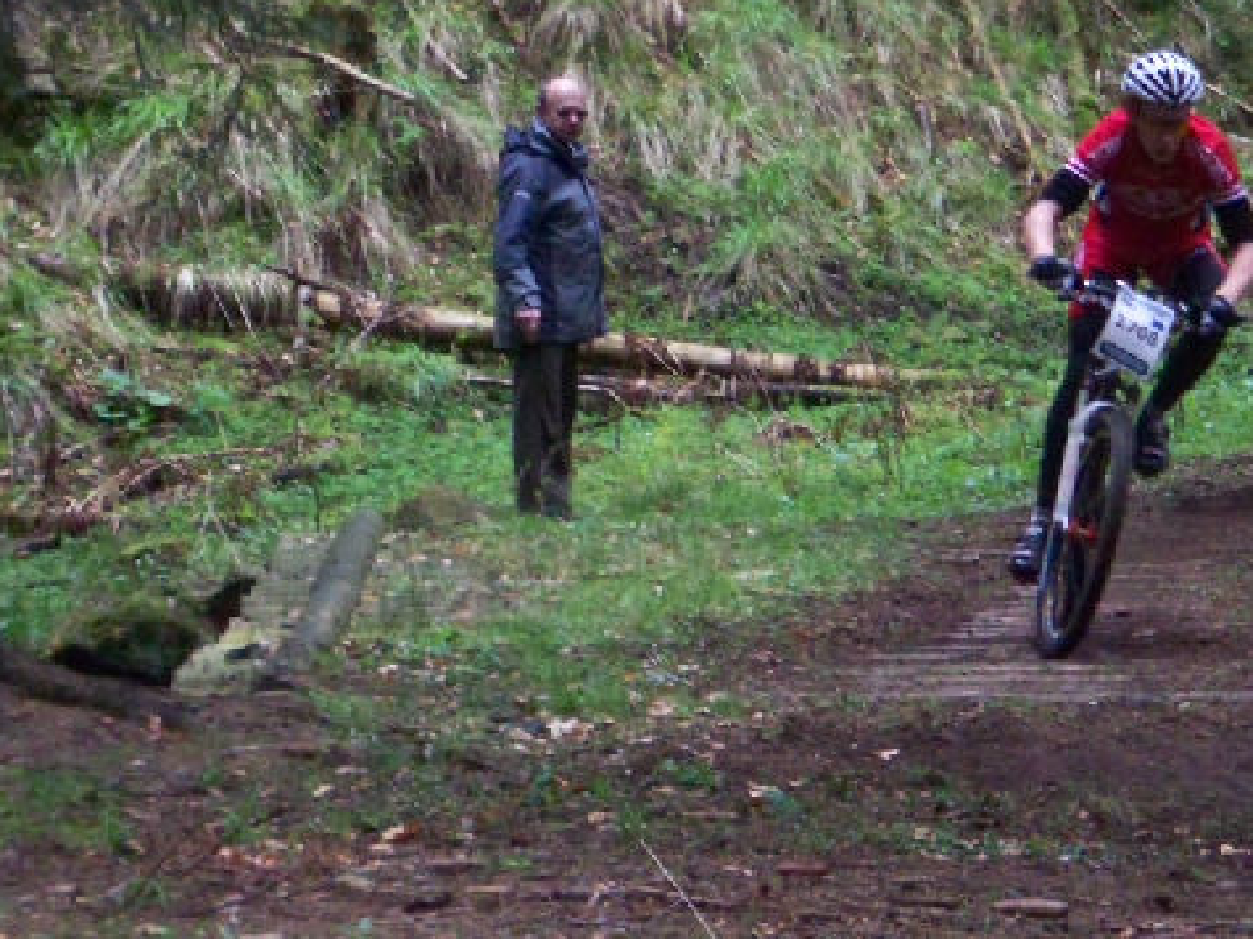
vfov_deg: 7.5
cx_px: 984
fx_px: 7129
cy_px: 211
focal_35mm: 197
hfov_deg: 10.0
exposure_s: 1/125
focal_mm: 19.2
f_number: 4.4
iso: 400
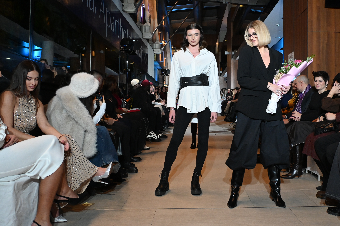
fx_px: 368
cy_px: 101
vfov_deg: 34.2
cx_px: 215
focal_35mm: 39
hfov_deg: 49.1
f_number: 4.8
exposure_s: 1/125
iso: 1800
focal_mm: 20.5
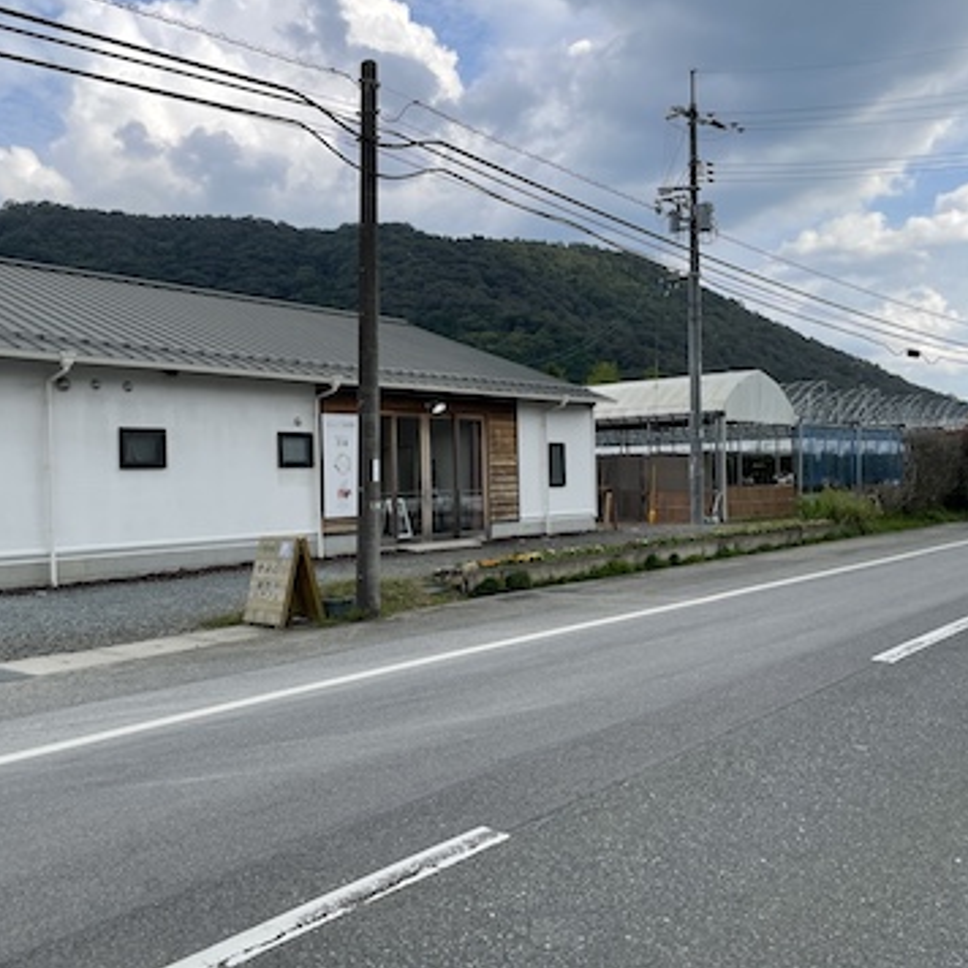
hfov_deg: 52.1
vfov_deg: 52.5
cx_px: 381
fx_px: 981
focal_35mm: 31
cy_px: 484
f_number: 1.6
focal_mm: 4.2
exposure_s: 1/2132
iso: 32
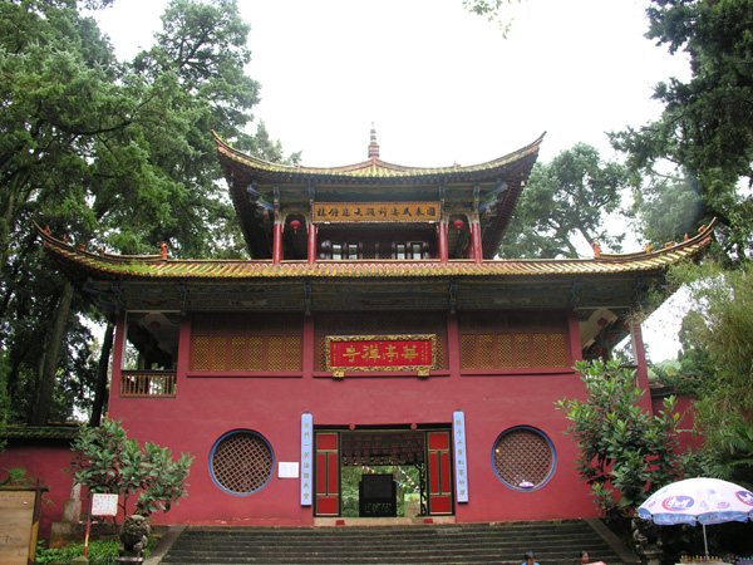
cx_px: 376
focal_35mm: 35
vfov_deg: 40.7
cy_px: 282
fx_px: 761
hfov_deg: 52.6
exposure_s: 1/76
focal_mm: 8.9
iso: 50
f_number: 3.6
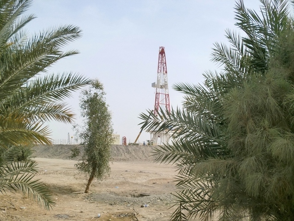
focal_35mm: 35
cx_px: 147
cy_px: 110
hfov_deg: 52.6
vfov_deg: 40.7
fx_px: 297
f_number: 7.8
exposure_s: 1/250
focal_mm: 6.3
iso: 64
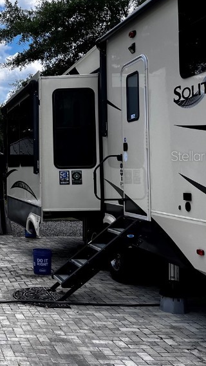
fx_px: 495
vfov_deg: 40.5
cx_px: -98
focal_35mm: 51
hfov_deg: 20.4
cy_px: 156
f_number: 1.6
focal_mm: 5.1
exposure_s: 1/1441
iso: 50
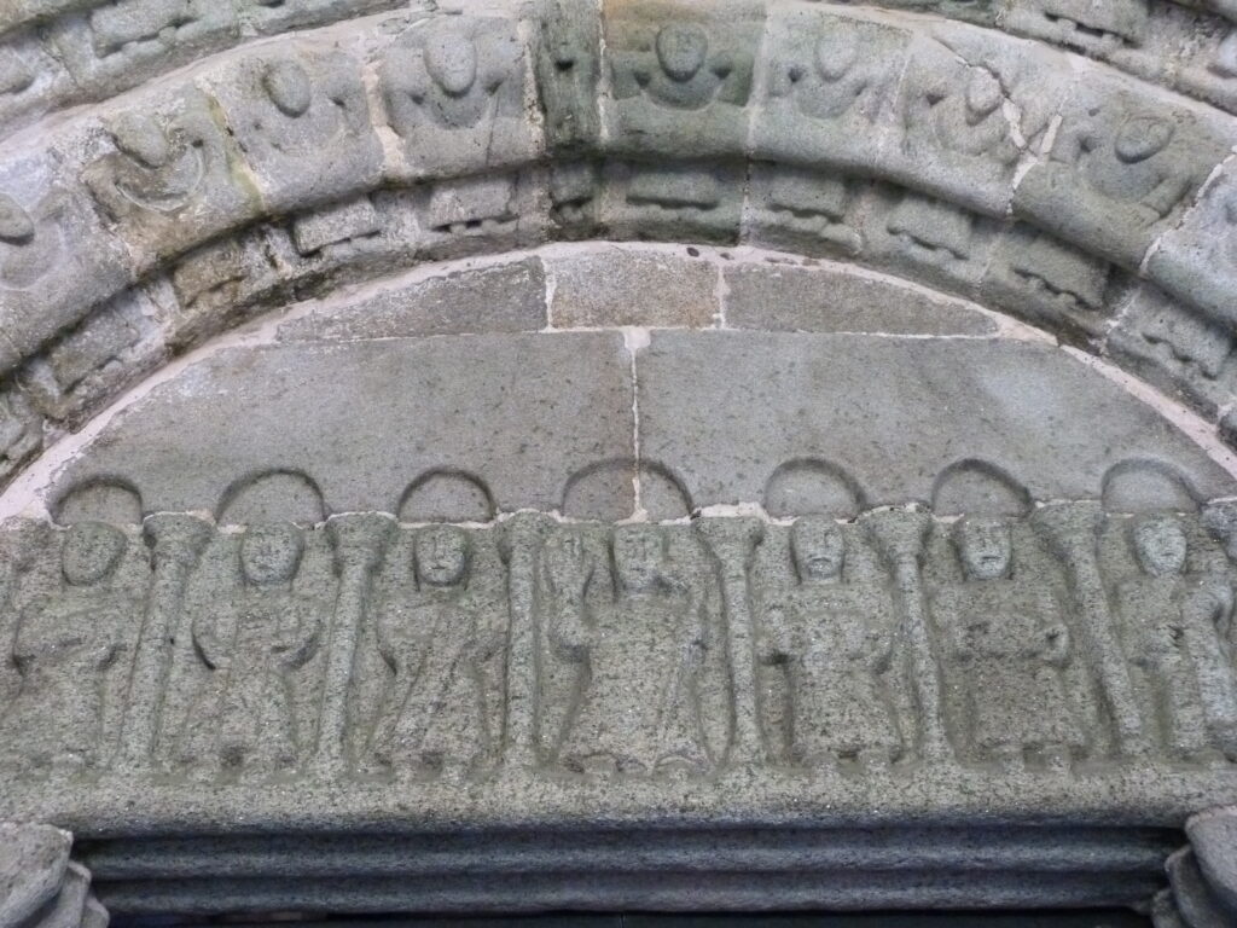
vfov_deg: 30.9
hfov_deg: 40.4
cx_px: 618
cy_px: 464
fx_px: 1680
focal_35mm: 47
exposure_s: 1/80
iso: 800
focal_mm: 8.5
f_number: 3.2
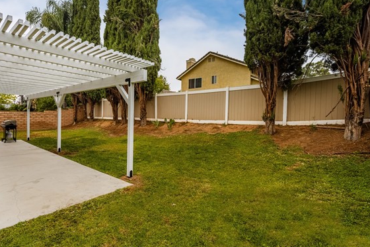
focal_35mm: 16
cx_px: 172
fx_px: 164
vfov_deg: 73.7
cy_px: 122
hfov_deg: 96.6
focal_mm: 14
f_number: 5.6
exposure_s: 1/500
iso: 125
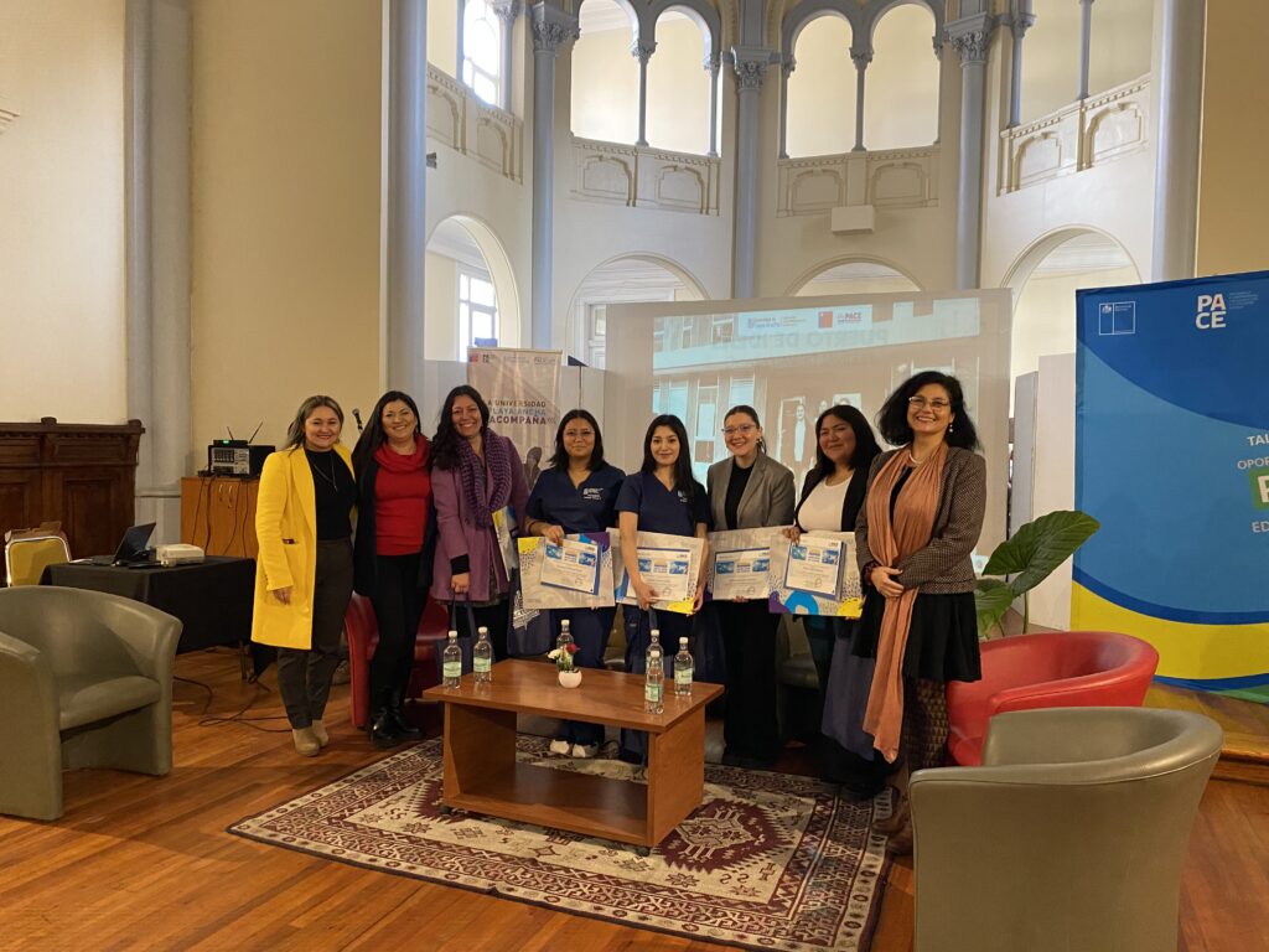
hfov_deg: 67.3
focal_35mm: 26
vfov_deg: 53.1
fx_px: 953
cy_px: 476
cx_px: 634
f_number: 1.8
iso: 400
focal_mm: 4.25
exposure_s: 1/50
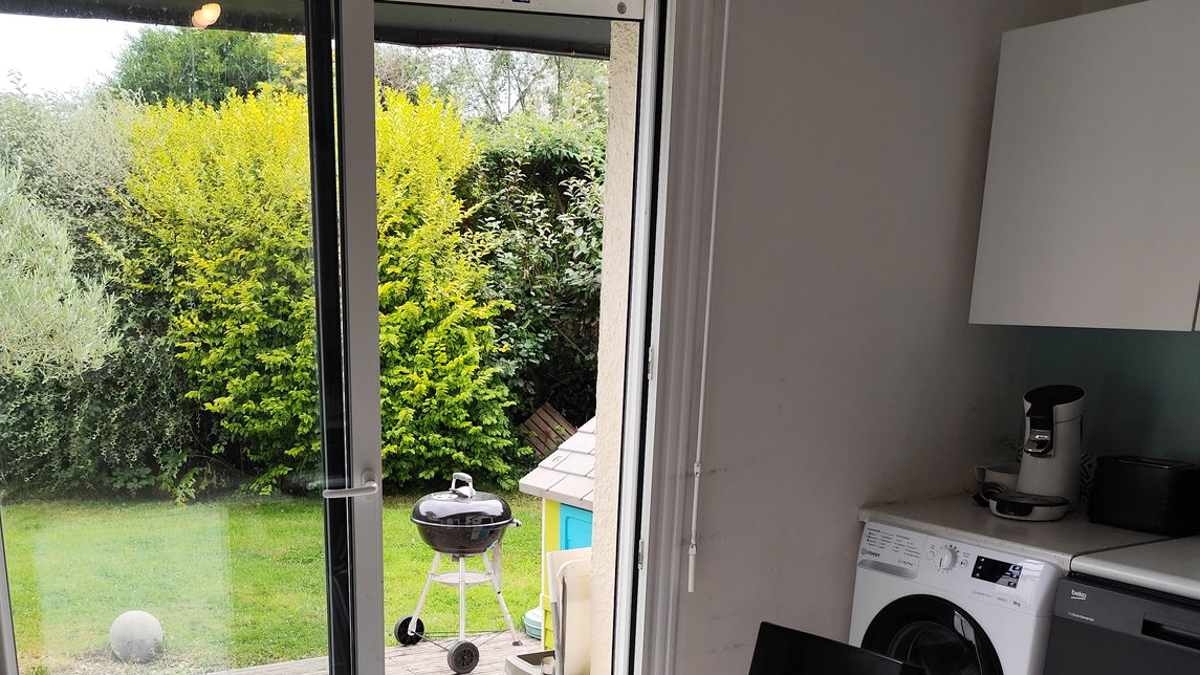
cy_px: 620
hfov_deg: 55.5
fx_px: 1114
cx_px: 408
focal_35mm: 35
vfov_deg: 31.9
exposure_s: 1/208
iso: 50
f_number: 1.65
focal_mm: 6.14
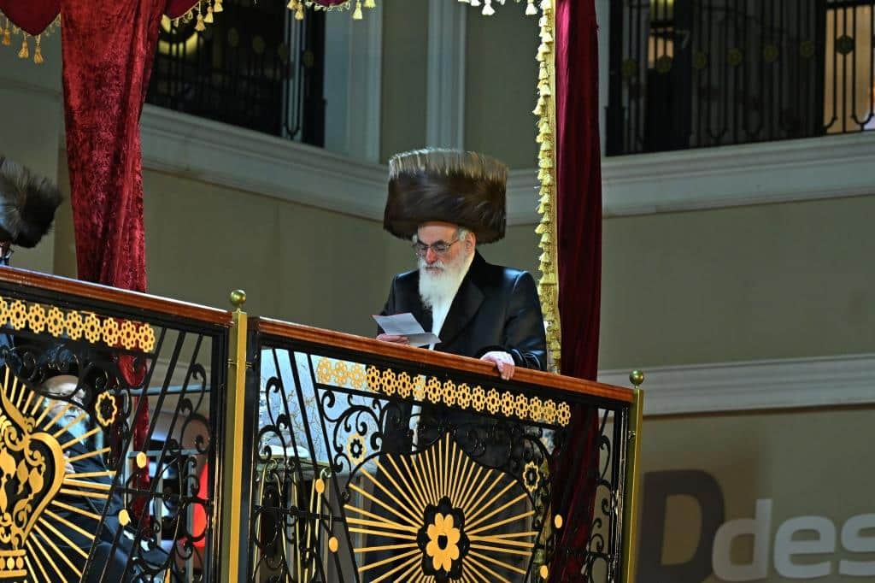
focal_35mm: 180
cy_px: 292
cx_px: 438
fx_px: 4373
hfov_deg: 11.4
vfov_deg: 7.6
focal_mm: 120
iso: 800
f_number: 4
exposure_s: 1/320
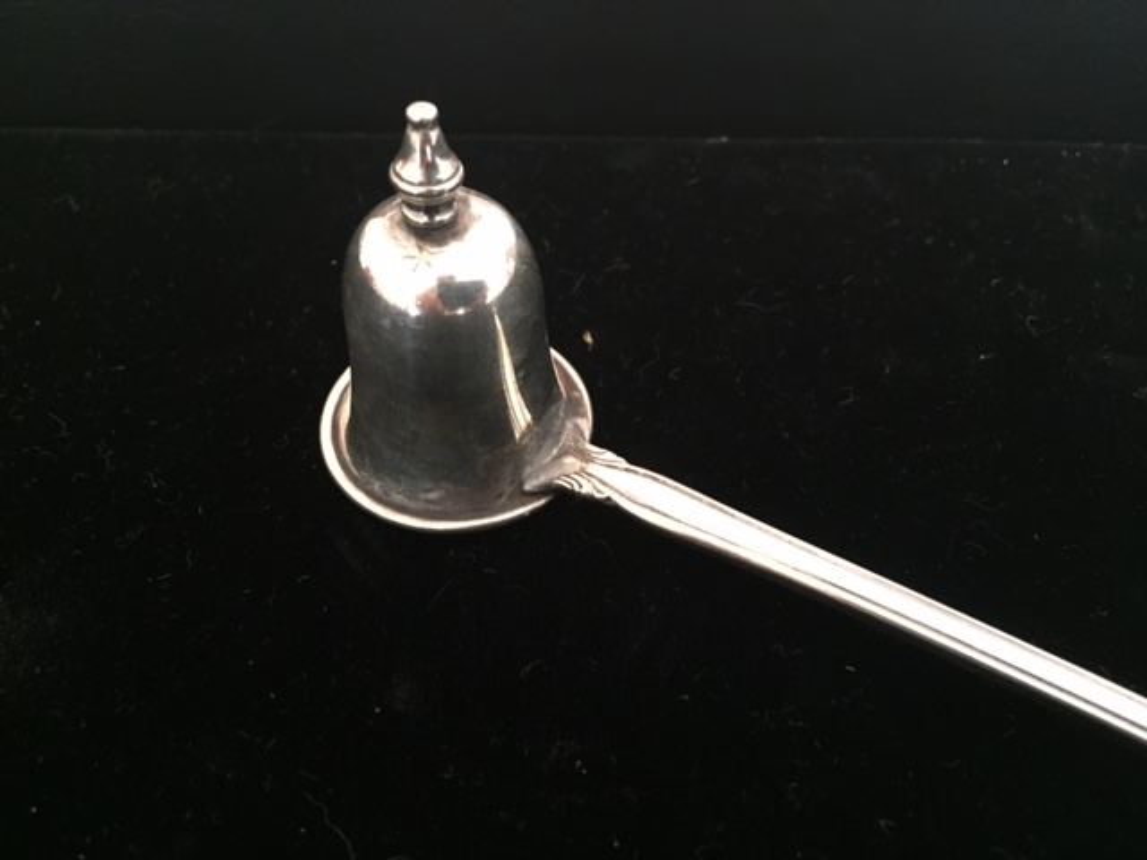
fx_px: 961
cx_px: 574
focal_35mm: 29
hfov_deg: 61.7
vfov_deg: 48.2
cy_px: 430
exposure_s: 1/17
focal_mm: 4.15
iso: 250
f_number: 2.2
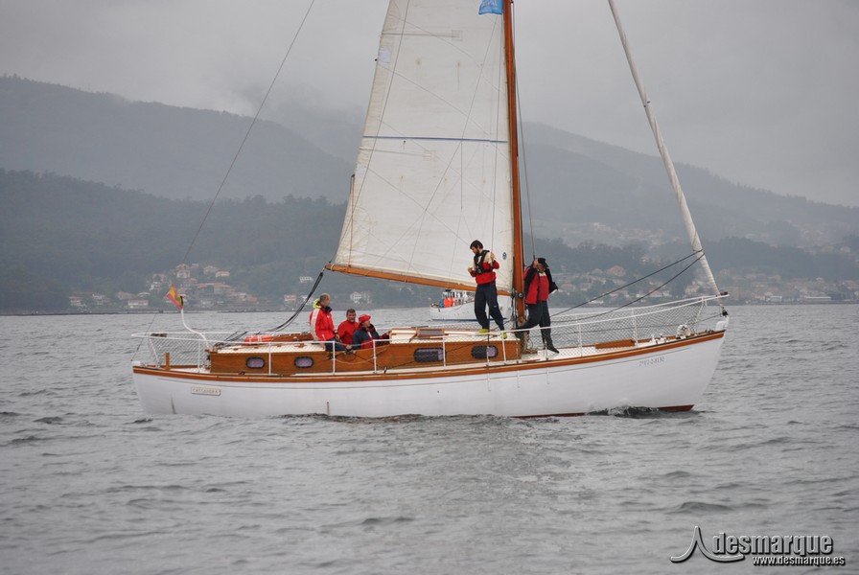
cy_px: 288
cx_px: 430
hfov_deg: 11.2
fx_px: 4372
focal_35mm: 183
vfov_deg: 7.5
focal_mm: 122
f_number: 5.6
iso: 140
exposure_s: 1/500
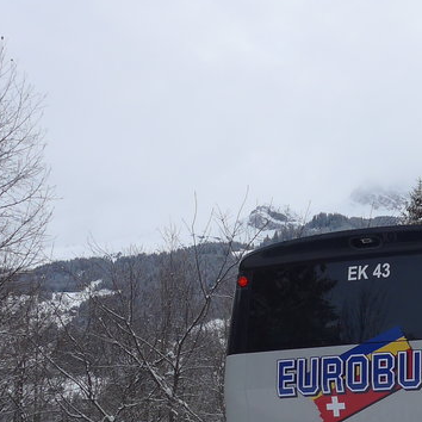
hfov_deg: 18.8
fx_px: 1200
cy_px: 330
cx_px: 513
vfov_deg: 19.8
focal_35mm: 87
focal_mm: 6
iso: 80
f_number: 2.8
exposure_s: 1/640
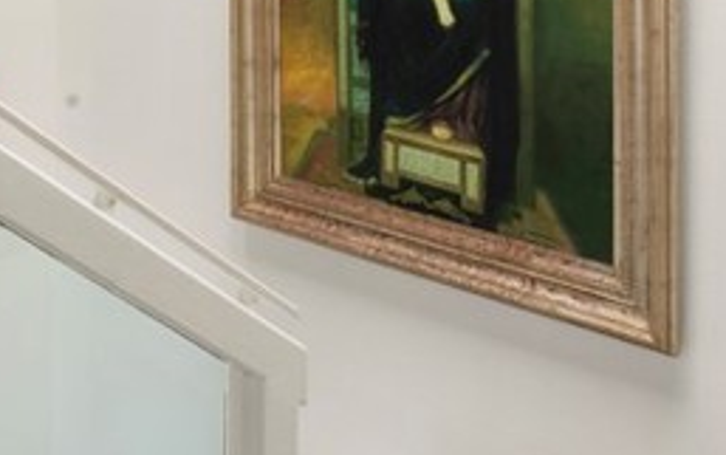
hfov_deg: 28.1
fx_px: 1366
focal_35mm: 69
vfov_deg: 16.9
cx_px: 17
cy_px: -253
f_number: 20
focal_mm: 17
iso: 640
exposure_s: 1/15
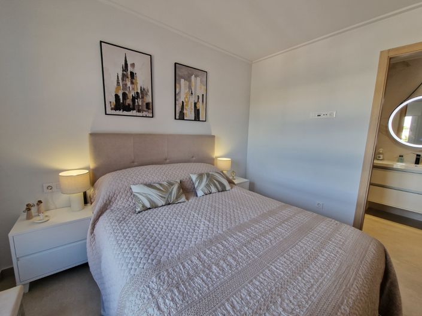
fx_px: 158
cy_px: 158
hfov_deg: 106.2
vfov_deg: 89.9
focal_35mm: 13
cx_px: 211
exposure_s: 1/60
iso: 64
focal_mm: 2.2
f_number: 2.2
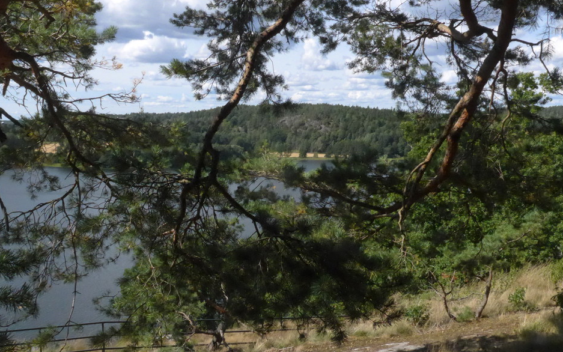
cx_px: 276
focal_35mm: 38
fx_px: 583
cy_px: 179
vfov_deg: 33.6
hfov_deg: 51.5
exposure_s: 1/4000
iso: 1600
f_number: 7.1
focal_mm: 7.5
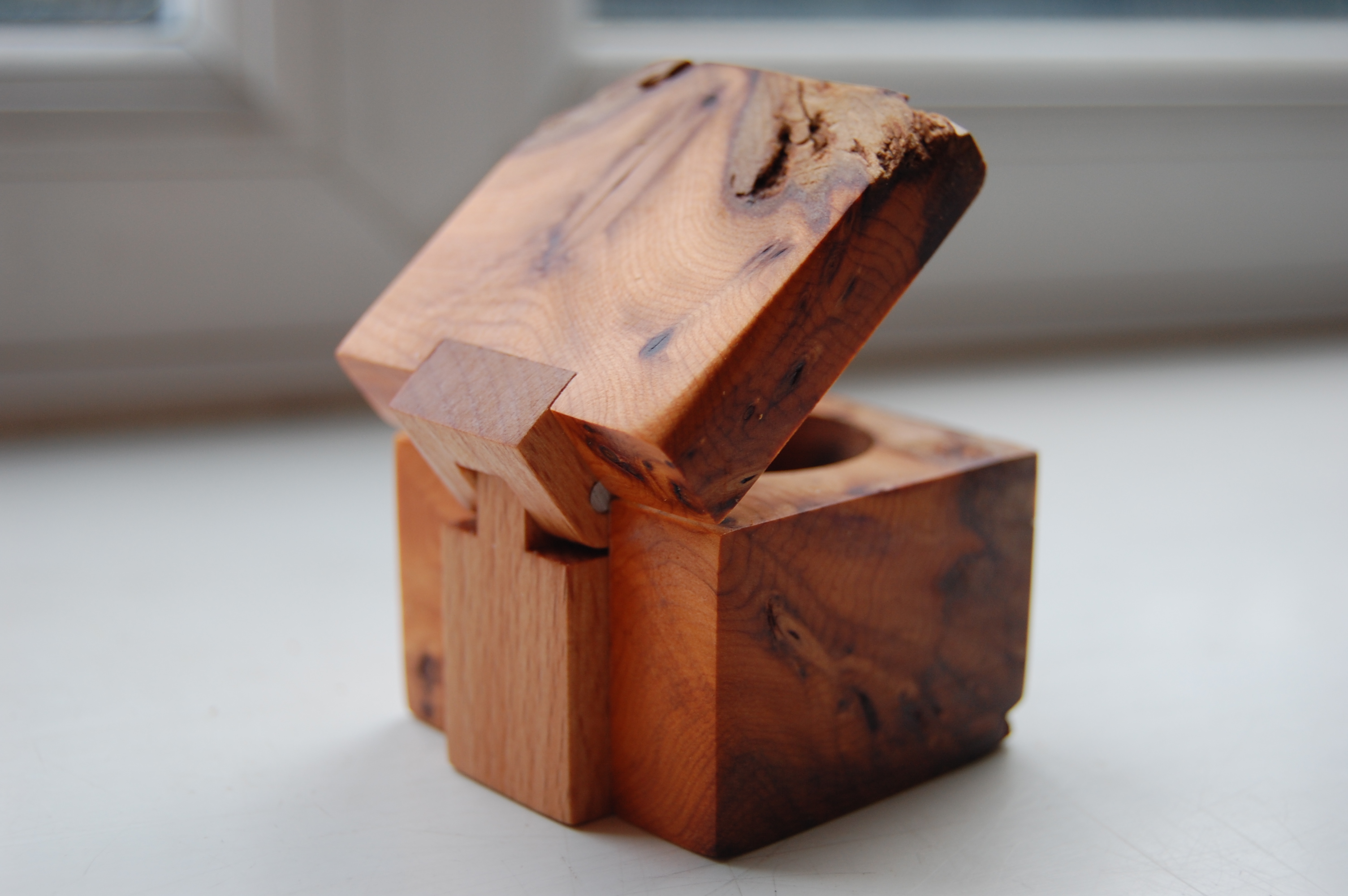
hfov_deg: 35.1
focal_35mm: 57
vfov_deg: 23.7
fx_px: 2132
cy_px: 448
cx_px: 674
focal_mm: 38
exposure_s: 1/30
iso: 200
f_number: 5
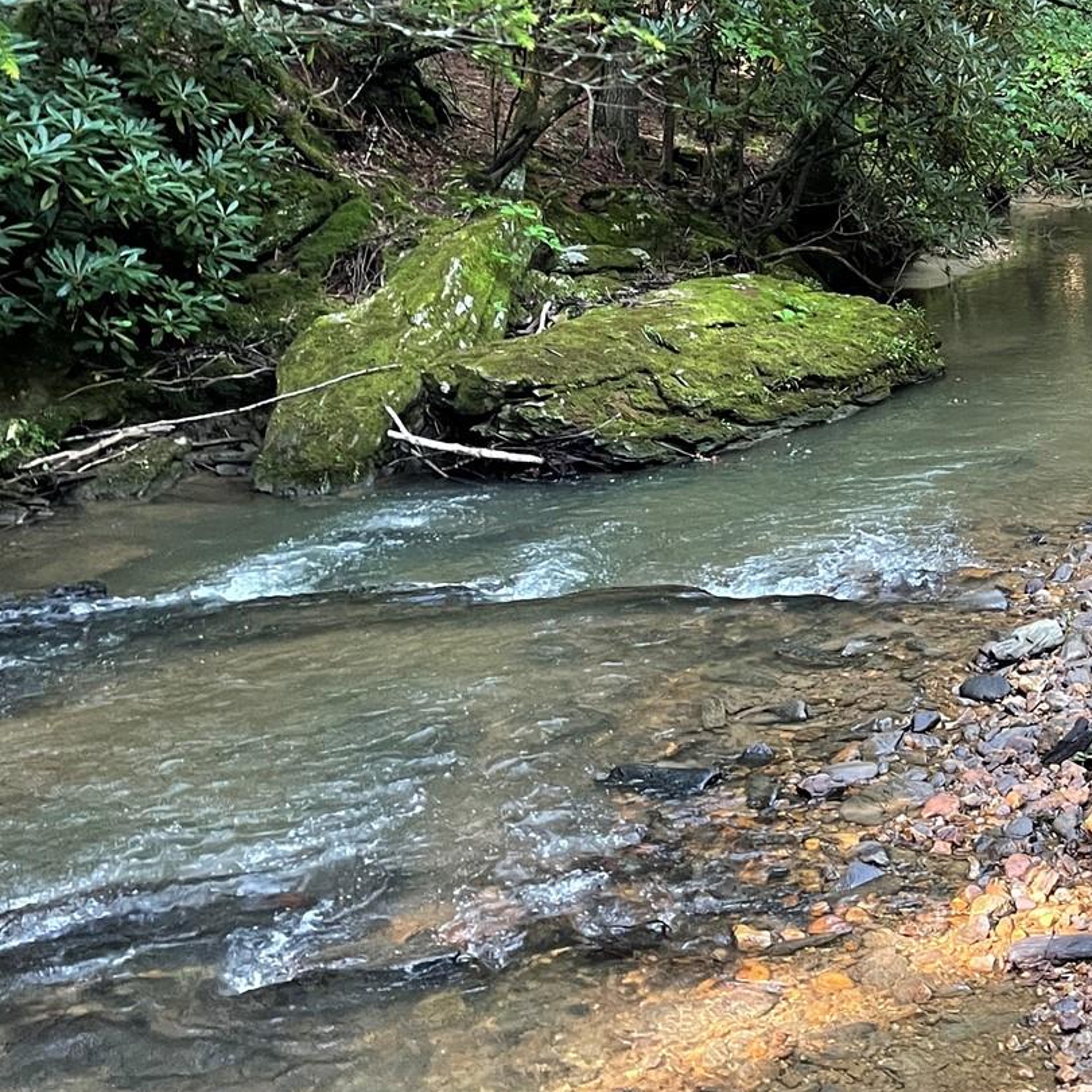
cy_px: 311
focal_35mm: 58
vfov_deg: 29.2
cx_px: 1099
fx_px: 2070
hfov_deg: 27.8
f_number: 1.6
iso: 250
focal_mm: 5.1
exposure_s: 1/60
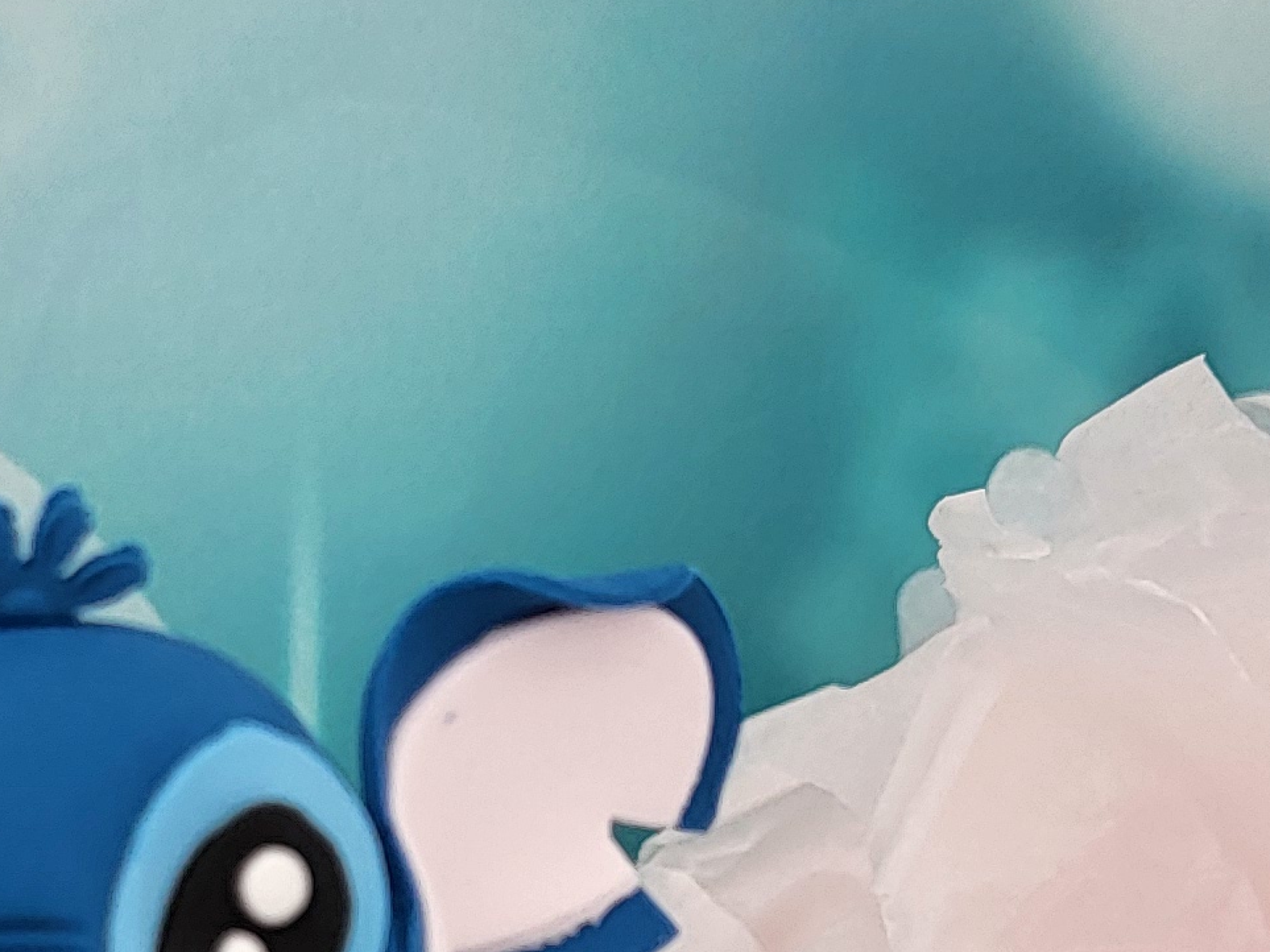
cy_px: 1162
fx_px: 3962
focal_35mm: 108
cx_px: 66
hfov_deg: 17.9
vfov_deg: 13.3
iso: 40
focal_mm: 5.4
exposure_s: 1/244
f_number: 1.8
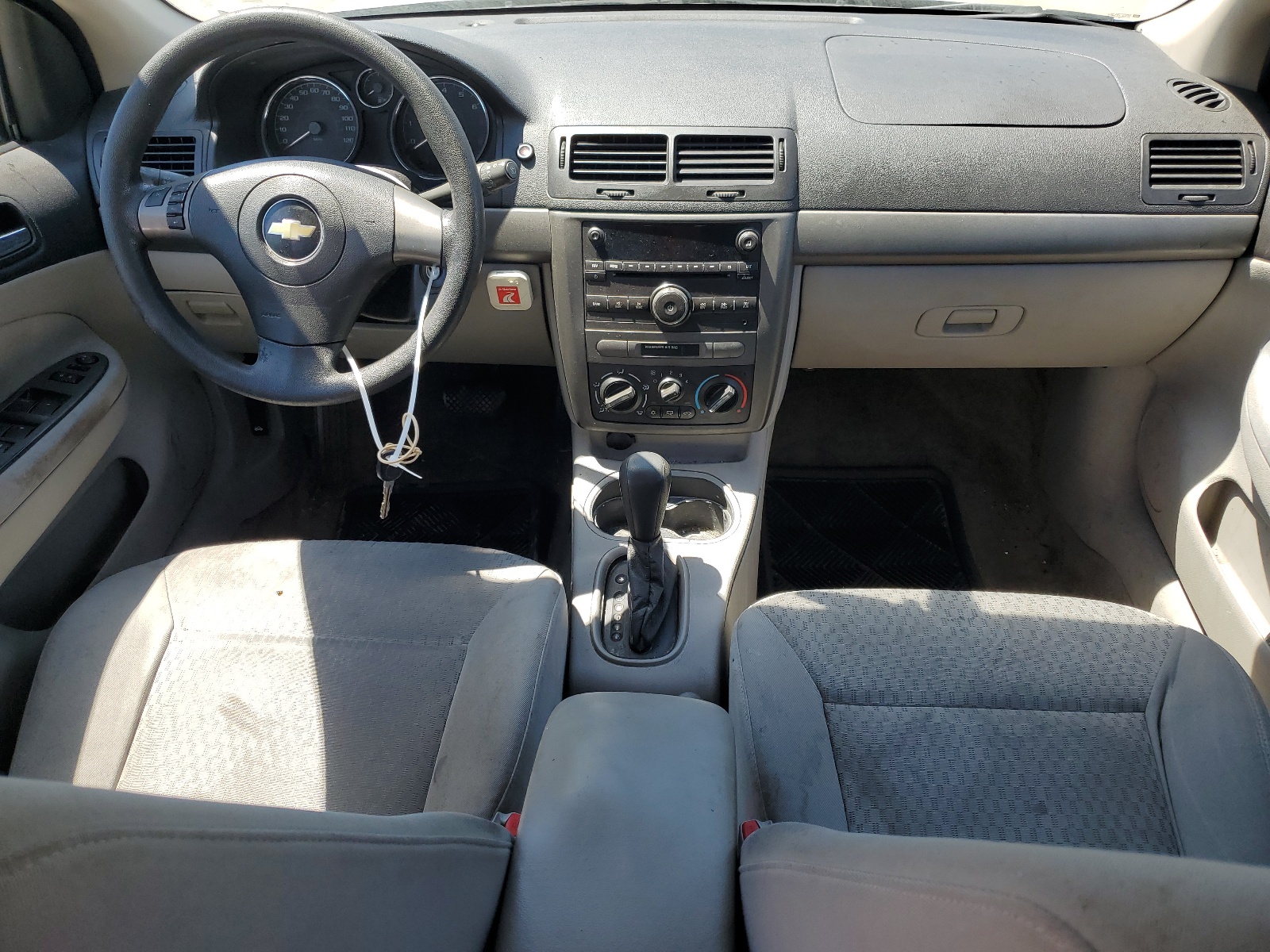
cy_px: 476
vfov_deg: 53.1
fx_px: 954
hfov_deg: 67.3
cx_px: 635
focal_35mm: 26
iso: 50
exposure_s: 1/556
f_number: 1.5
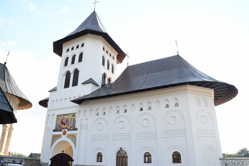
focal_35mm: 25
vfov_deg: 51.3
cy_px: 85
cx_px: 121
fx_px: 173
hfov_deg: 71.5
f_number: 9
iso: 1000
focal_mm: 16
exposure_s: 1/640
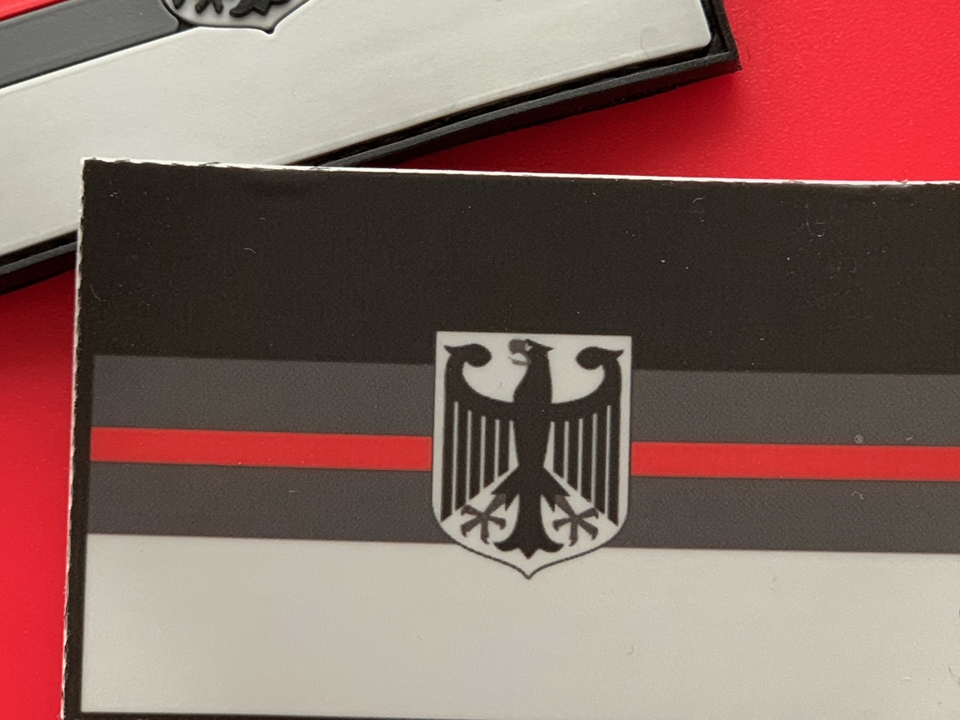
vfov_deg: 16.2
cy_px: 285
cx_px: 494
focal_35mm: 91
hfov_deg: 21.5
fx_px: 2524
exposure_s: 1/60
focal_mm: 6
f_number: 2.4
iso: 160
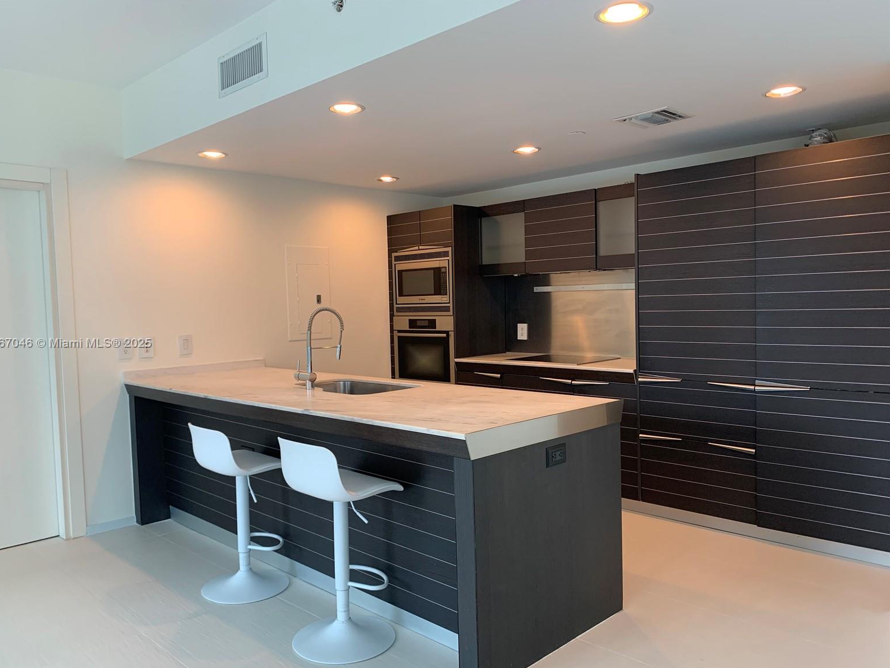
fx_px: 694
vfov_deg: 51.4
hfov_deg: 65.3
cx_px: 429
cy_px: 344
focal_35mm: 27
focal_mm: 4.25
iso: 80
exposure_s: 1/120
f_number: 1.8
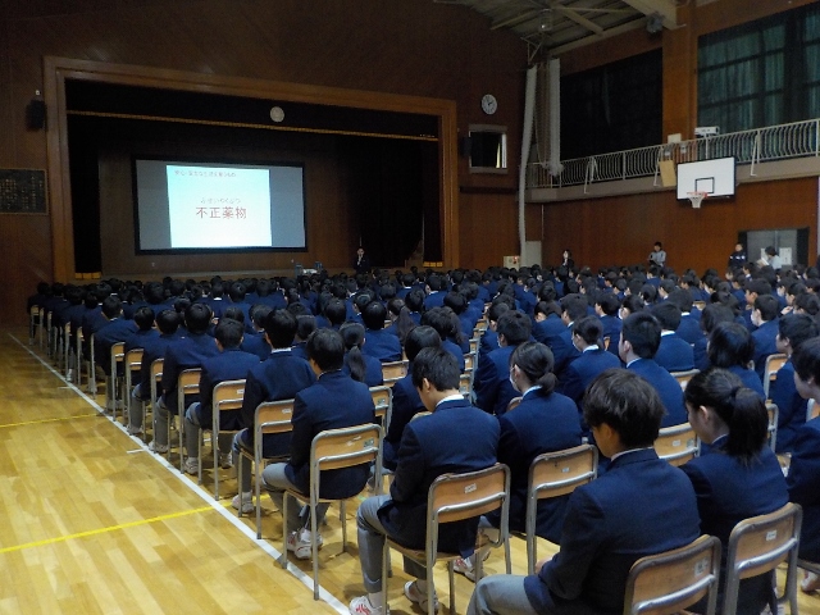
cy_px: 308
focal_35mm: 30
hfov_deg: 60.0
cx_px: 410
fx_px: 711
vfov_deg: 46.8
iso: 400
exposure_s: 1/15
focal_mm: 4.1
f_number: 3.3
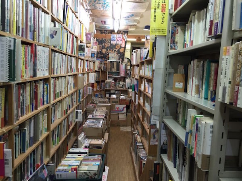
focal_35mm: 29
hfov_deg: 61.7
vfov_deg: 48.2
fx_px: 203
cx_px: 121
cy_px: 90
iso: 80
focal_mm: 4.15
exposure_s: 1/30
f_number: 2.2
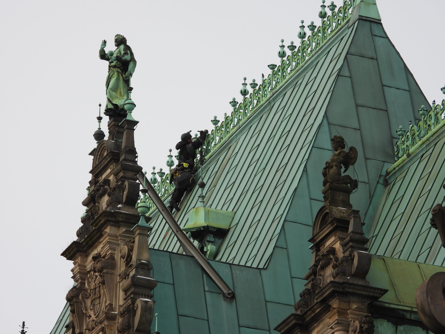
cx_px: 222
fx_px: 4114
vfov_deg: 4.6
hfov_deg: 6.2
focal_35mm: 320
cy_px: 167
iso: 100
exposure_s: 1/400
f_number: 4.5
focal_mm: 57.5
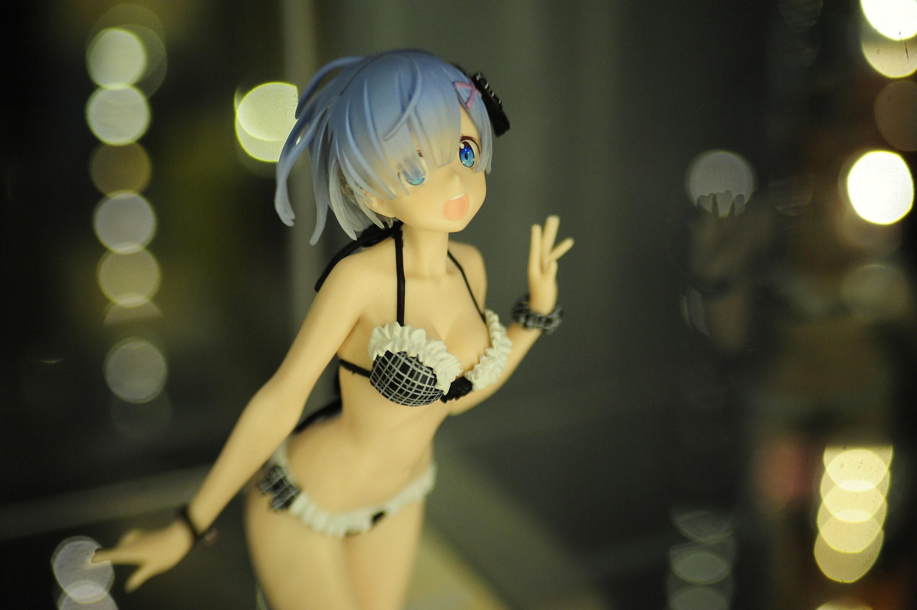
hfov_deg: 28.9
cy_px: 305
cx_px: 458
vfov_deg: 19.4
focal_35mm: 70
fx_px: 1782
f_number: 3.5
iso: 1600
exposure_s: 1/320
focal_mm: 70
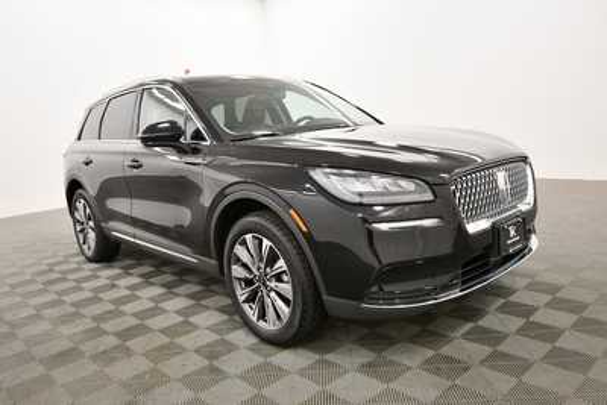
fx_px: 455
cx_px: 304
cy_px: 202
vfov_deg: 48.0
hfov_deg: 67.4
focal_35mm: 27
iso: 1400
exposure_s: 1/125
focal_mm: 18
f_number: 5.6
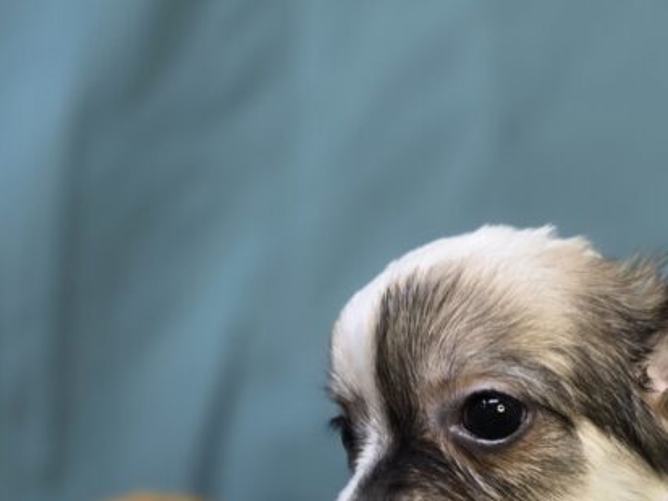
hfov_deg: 33.0
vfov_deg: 23.7
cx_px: 513
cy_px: 579
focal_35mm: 57
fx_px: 1100
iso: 25
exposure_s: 1/55.3
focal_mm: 6.3
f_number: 1.7
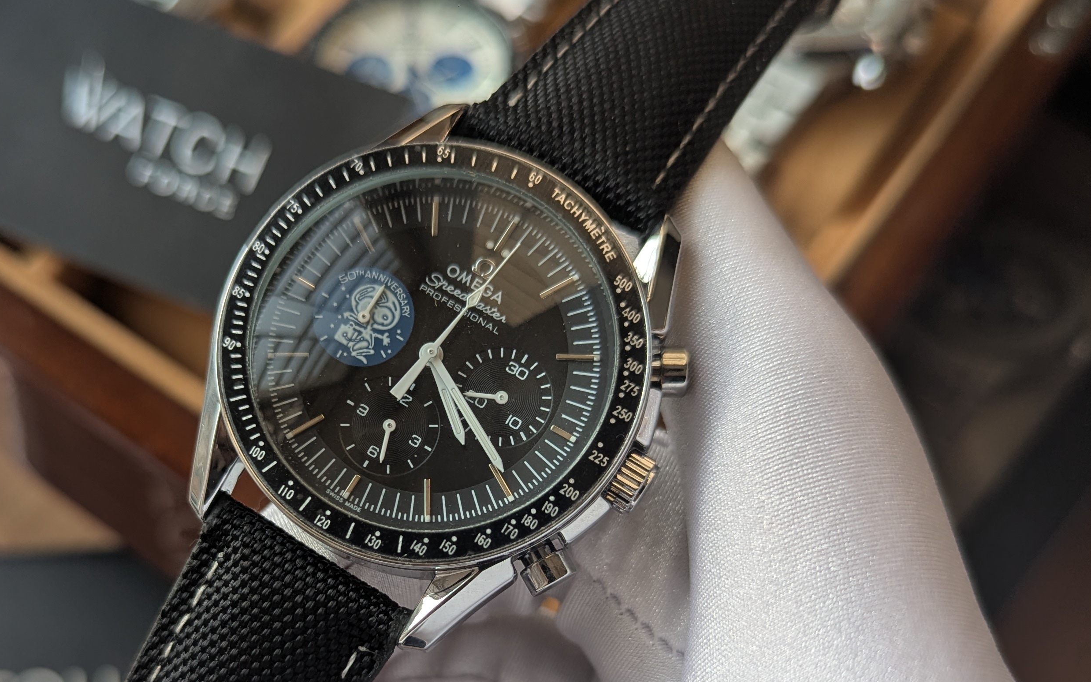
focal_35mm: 42
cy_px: 512
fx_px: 1249
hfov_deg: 46.9
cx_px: 426
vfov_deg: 30.0
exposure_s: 1/251
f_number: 1.85
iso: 42
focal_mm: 6.81
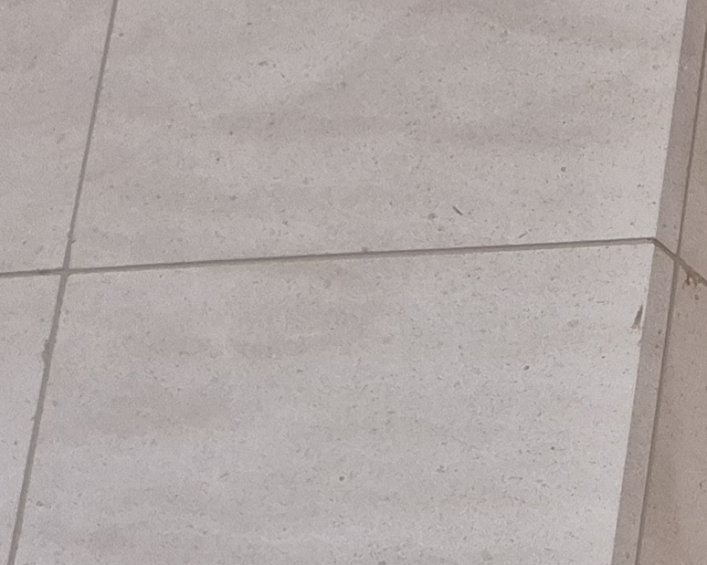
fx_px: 2427
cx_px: 1707
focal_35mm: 116
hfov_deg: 12.7
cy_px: 988
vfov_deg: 12.3
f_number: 1.8
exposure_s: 1/120
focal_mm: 5.4
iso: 320
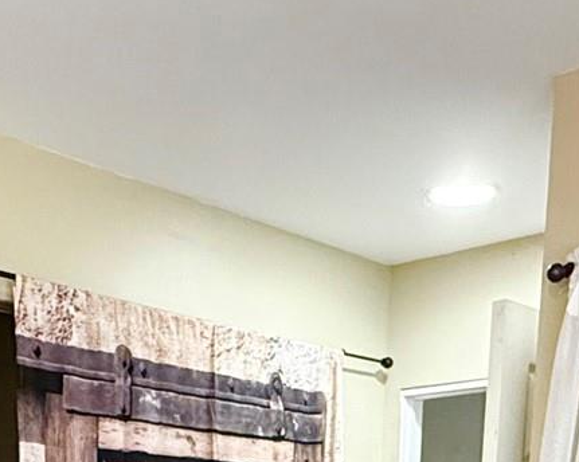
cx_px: 200
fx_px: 1113
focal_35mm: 65
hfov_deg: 29.0
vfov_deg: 18.7
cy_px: 810
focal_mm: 2.22
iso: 500
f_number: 2.2
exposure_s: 1/60
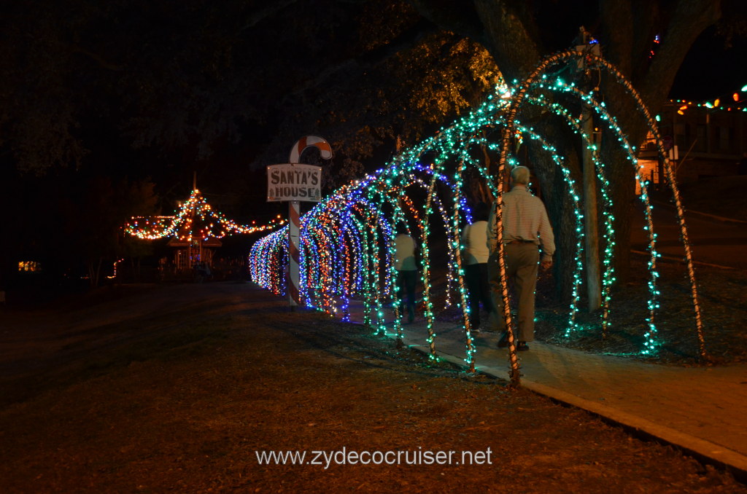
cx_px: 374
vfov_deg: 28.8
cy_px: 247
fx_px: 963
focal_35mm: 46
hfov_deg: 42.4
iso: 1600
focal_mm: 31
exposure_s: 1/15
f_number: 4
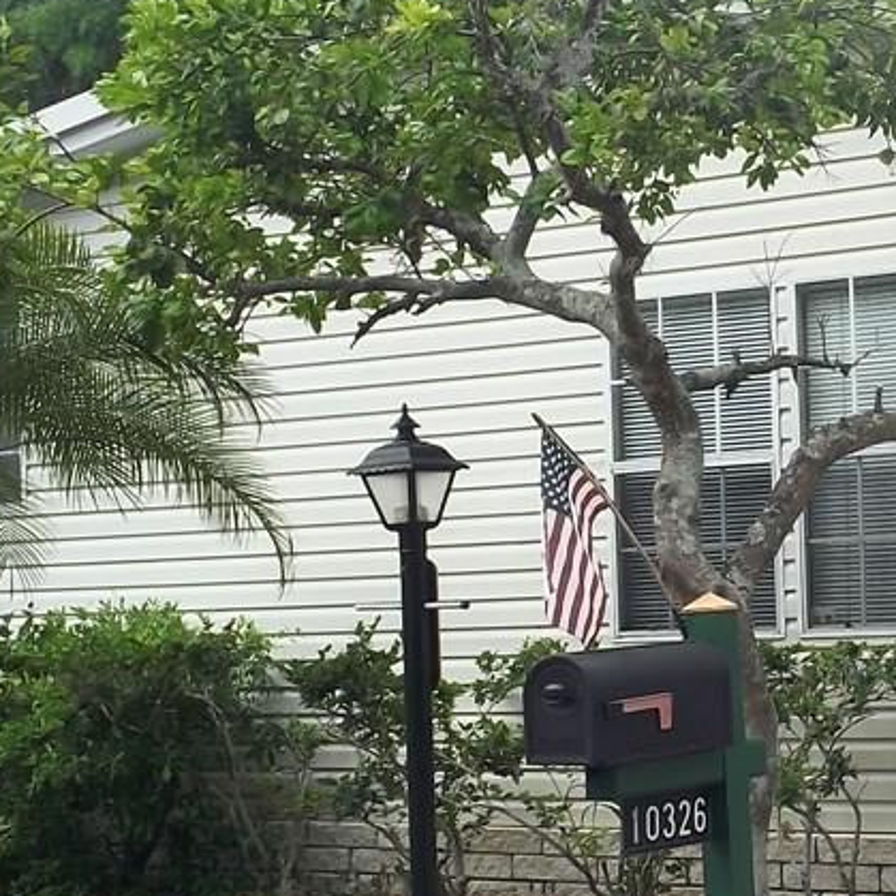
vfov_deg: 21.1
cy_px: 515
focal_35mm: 82
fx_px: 2401
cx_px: 866
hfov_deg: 20.5
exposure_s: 1/200
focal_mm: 6.3
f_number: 4.5
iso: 80
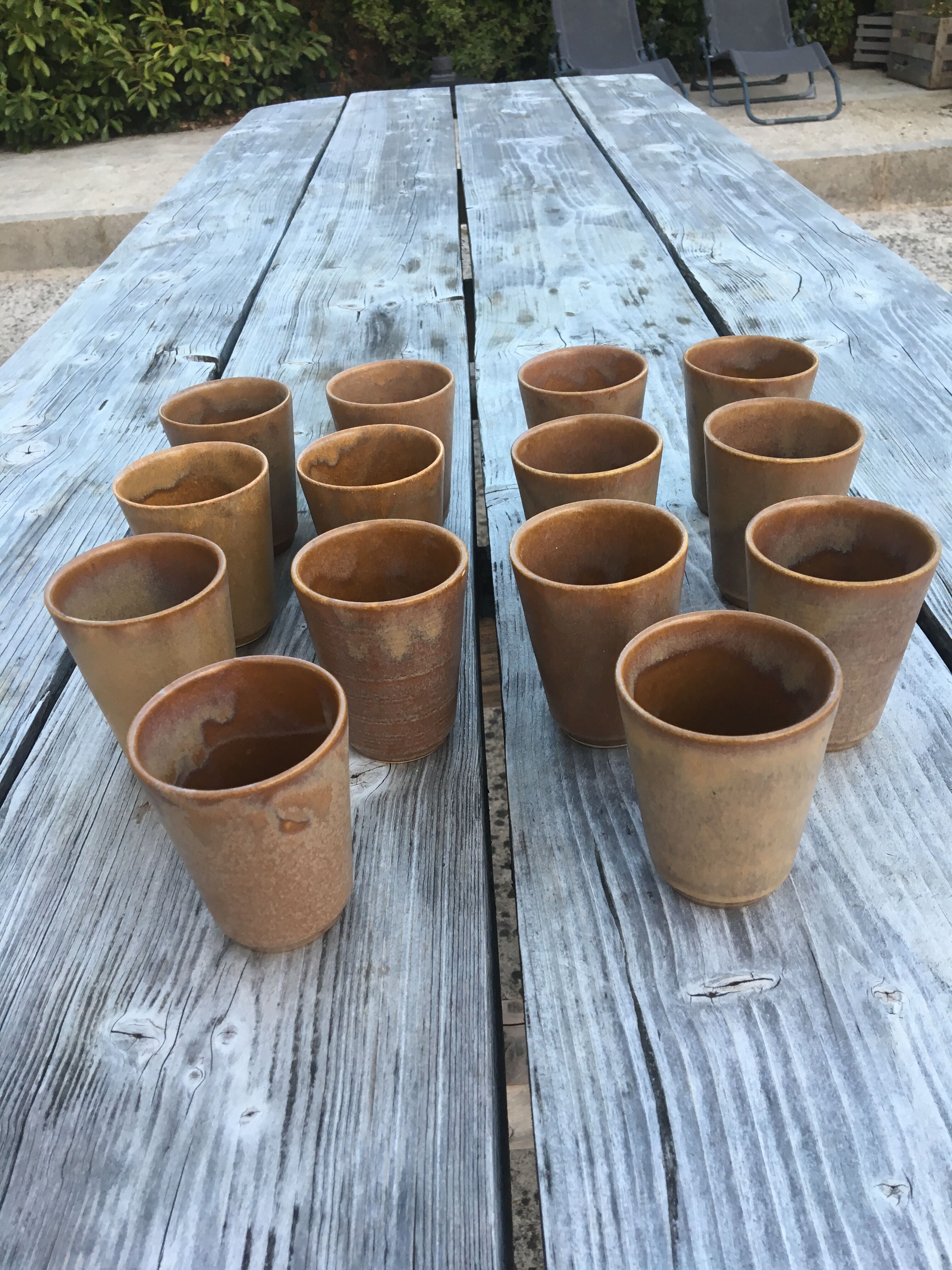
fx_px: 1063
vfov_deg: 61.7
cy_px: 635
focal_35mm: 29
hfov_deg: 48.2
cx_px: 476
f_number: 2.2
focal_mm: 4.15
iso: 25
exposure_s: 1/33
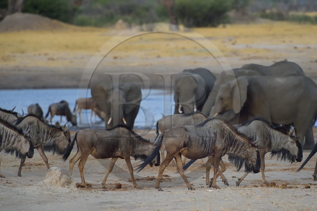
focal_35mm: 280
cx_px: 158
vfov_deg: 4.9
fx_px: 2465
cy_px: 106
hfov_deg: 7.4
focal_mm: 280
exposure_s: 1/500
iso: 1600
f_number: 4
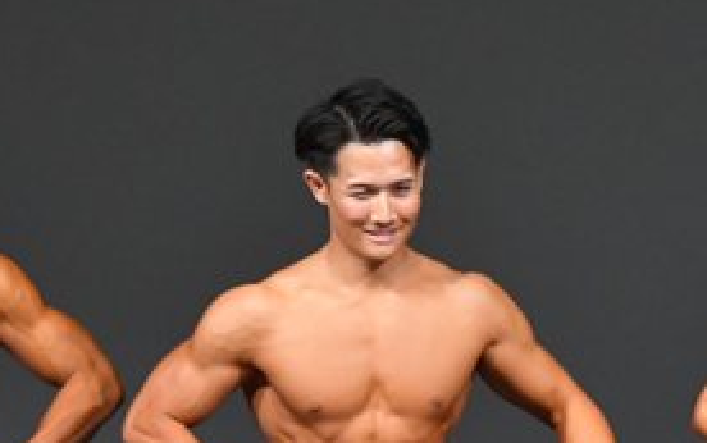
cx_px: 511
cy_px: 602
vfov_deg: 1.5
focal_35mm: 901
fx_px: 17375
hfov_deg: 2.3
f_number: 5.6
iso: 4000
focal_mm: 210
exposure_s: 1/400
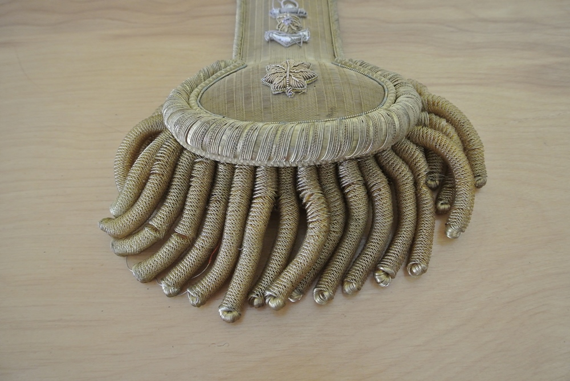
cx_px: 285
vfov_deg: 45.1
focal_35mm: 29
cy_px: 190
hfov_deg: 63.6
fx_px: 460
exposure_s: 1/60
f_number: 3.5
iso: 720
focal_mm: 11
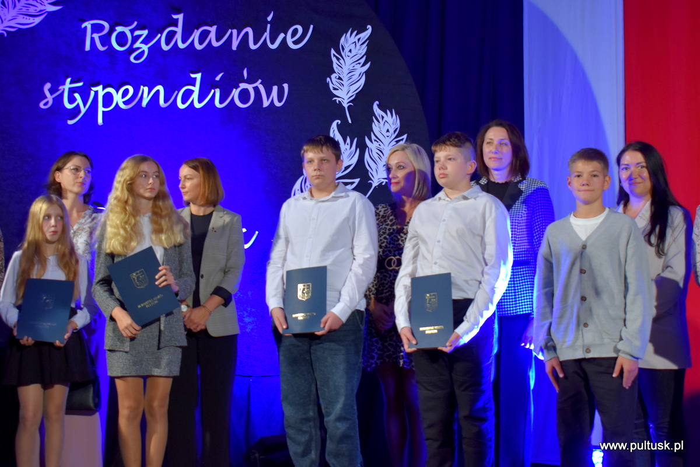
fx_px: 904
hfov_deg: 42.3
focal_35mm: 46
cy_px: 234
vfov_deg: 28.9
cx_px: 350
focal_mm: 31
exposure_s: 1/60
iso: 450
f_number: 4.2
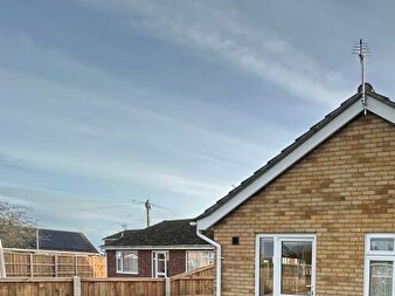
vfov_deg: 41.8
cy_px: 295
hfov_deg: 50.1
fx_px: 331
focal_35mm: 29
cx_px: 395
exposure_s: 1/358
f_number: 2.2
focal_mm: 2.22
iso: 40
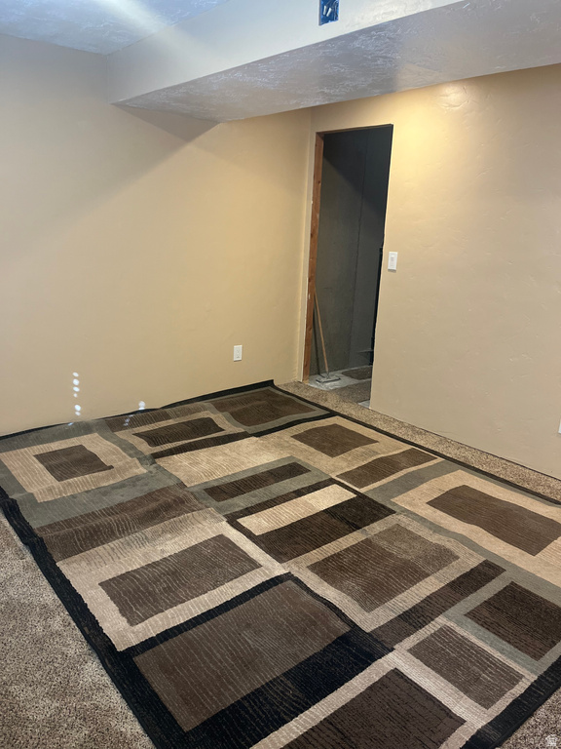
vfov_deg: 67.3
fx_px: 562
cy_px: 374
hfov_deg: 53.1
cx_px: 280
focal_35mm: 26
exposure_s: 1/60
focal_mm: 5.1
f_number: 1.6
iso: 320
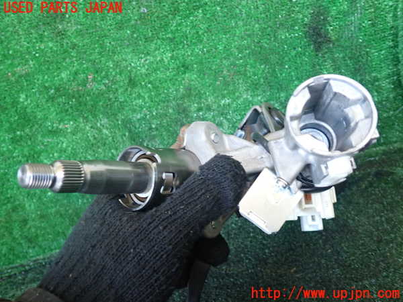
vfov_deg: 46.8
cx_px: 202
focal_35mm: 30
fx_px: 349
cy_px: 151
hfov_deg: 60.0
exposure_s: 1/30
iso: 250
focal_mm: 5.4
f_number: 2.3
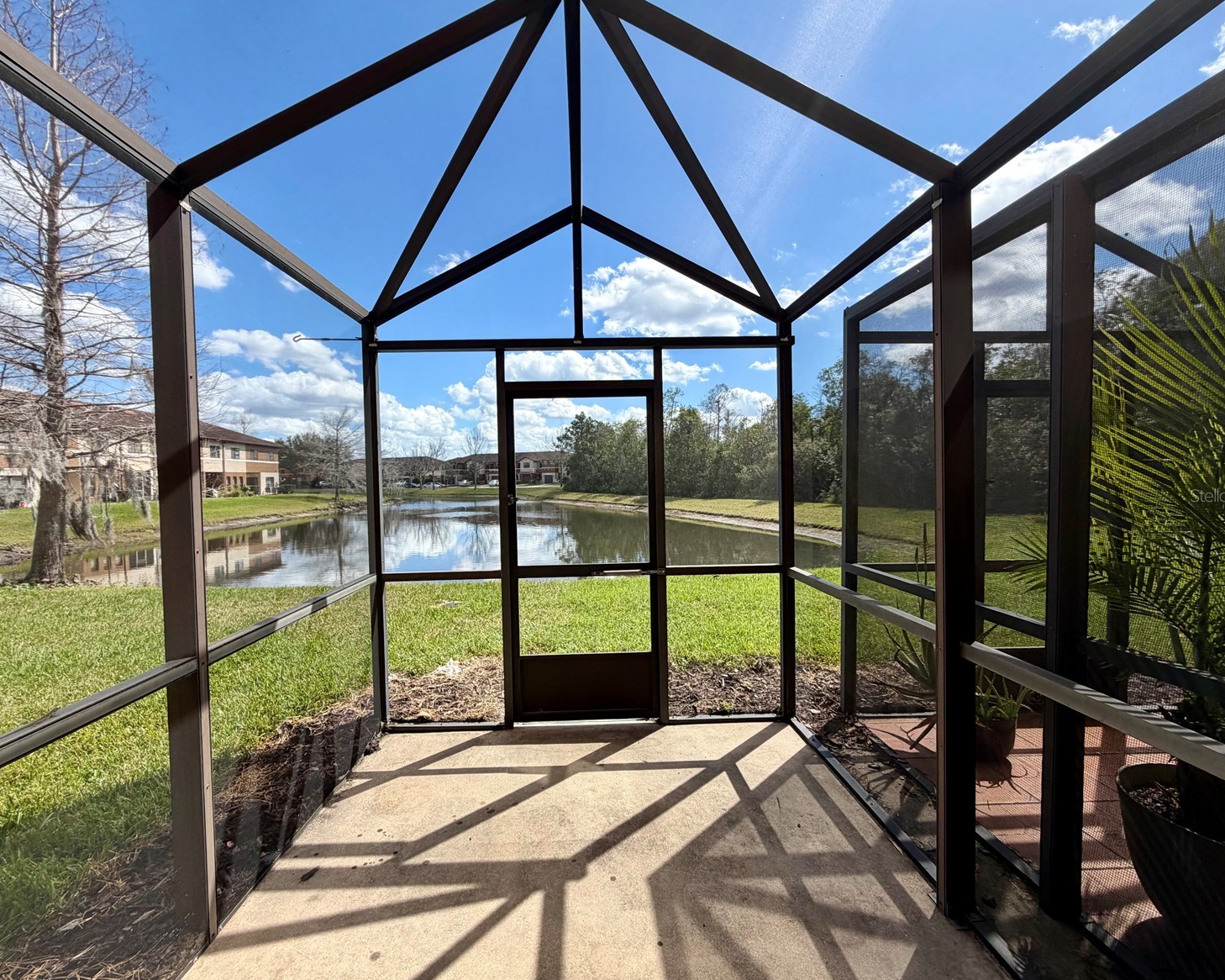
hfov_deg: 96.8
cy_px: 495
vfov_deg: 84.0
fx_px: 544
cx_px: 597
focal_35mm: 15
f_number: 2.2
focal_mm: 2.22
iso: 32
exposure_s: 1/770
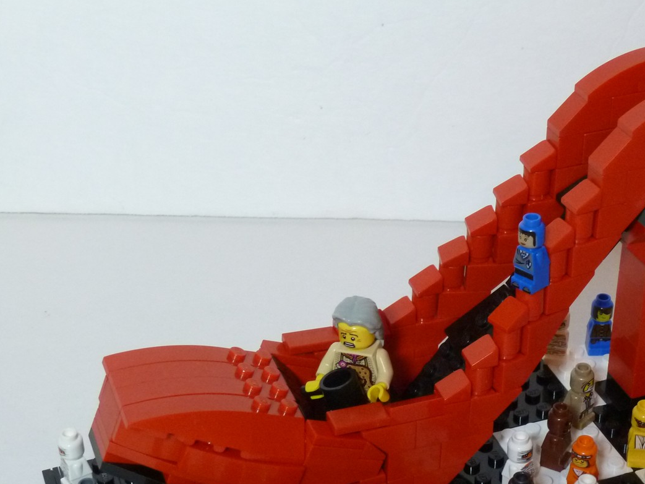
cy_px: 328
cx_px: 393
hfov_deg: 28.1
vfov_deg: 21.2
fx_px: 1286
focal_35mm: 69
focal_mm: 8
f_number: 4
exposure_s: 1/25
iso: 400
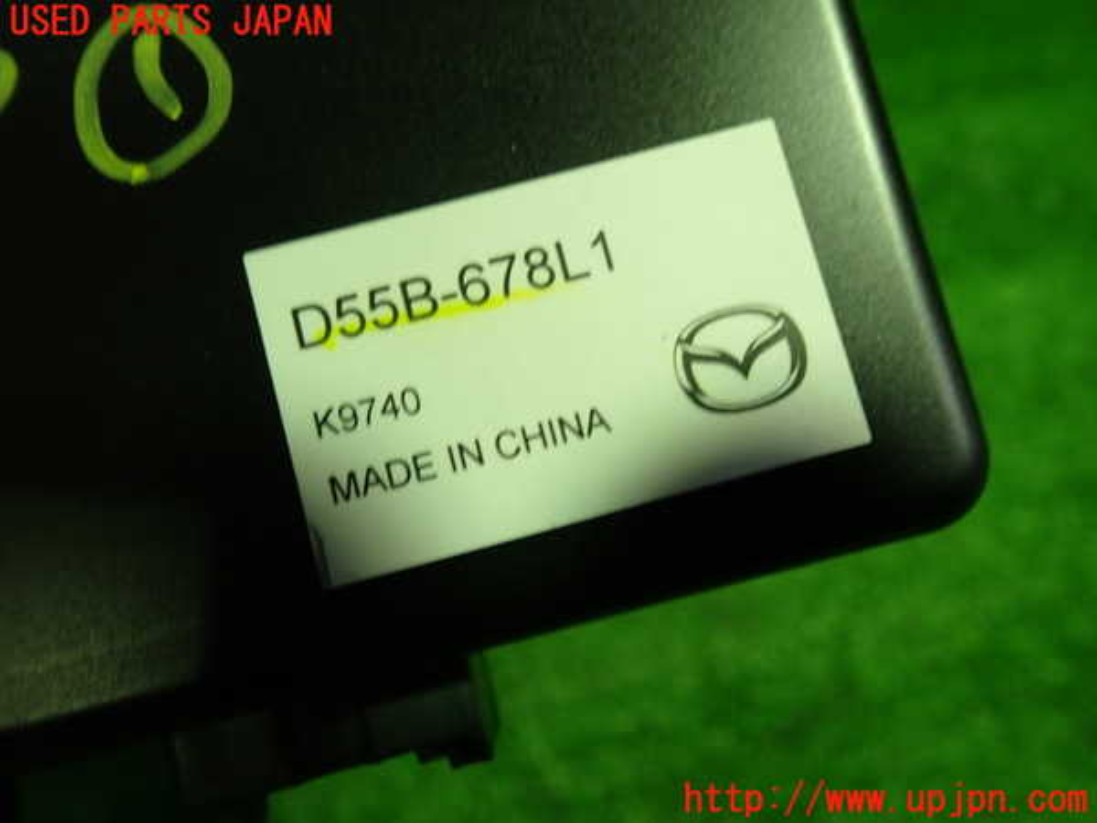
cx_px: 548
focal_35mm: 30
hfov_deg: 60.0
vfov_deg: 46.8
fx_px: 951
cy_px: 412
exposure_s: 1/50
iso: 200
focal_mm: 5.4
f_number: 2.3
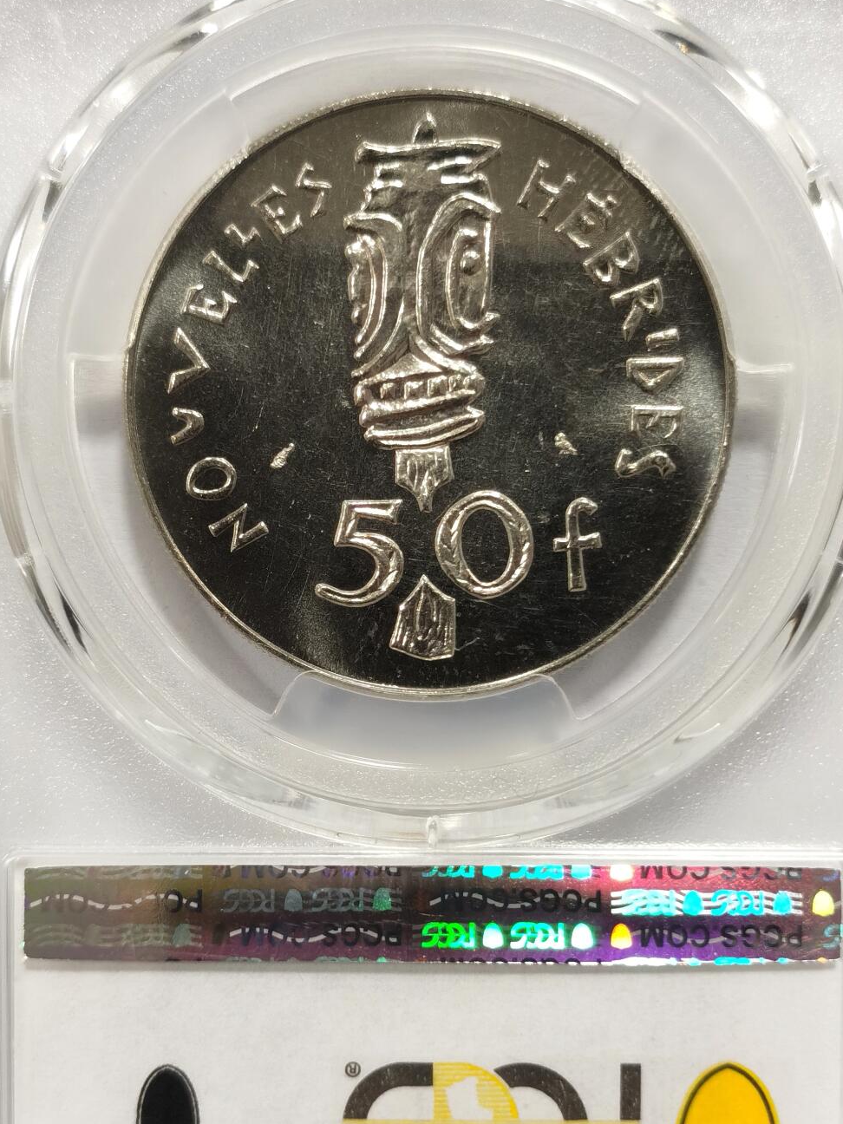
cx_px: 429
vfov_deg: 26.0
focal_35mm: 75
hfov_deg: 19.6
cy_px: 608
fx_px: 2435
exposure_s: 1/100
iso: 125
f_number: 16
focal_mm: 5.56
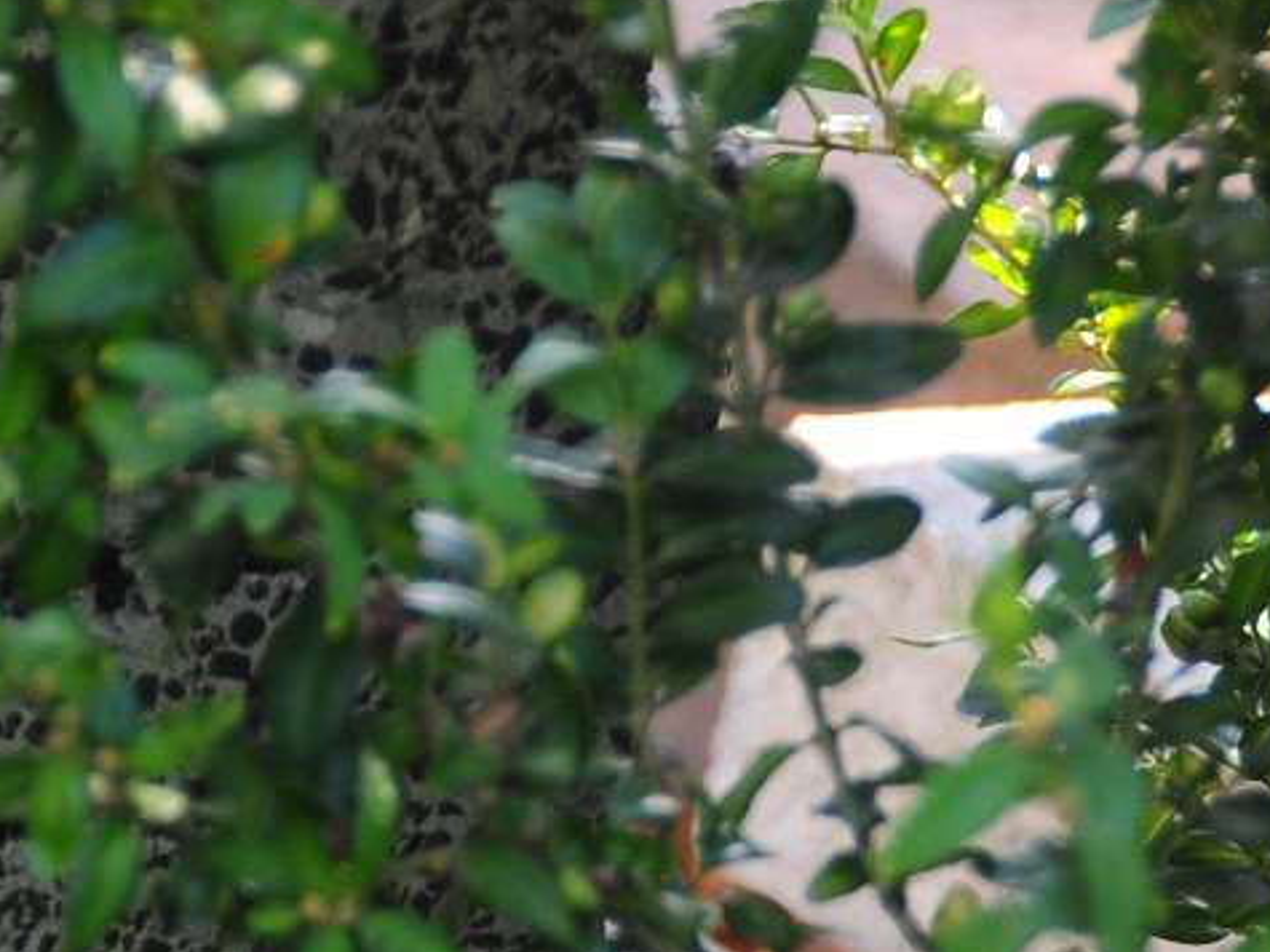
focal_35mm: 338
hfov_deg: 5.8
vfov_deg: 4.4
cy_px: 1332
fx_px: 12397
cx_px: -751
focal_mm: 52
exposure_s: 1/80
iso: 250
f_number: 5
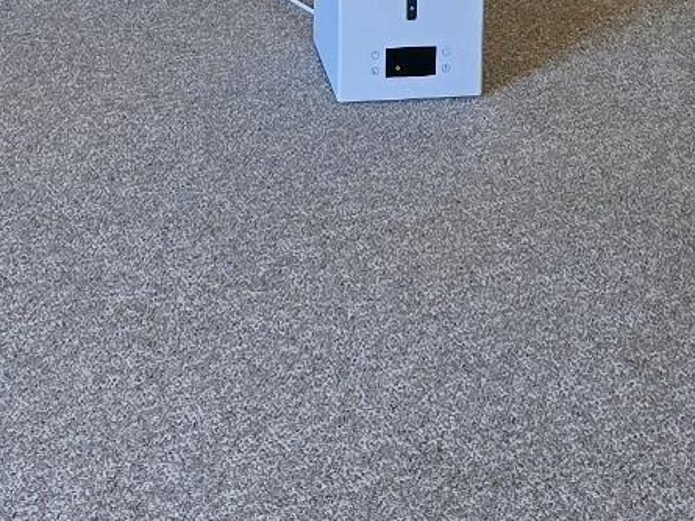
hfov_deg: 15.8
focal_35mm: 124
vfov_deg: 11.1
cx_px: 183
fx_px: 2490
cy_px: -455
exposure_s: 1/120
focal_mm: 6.3
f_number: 1.7
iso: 400
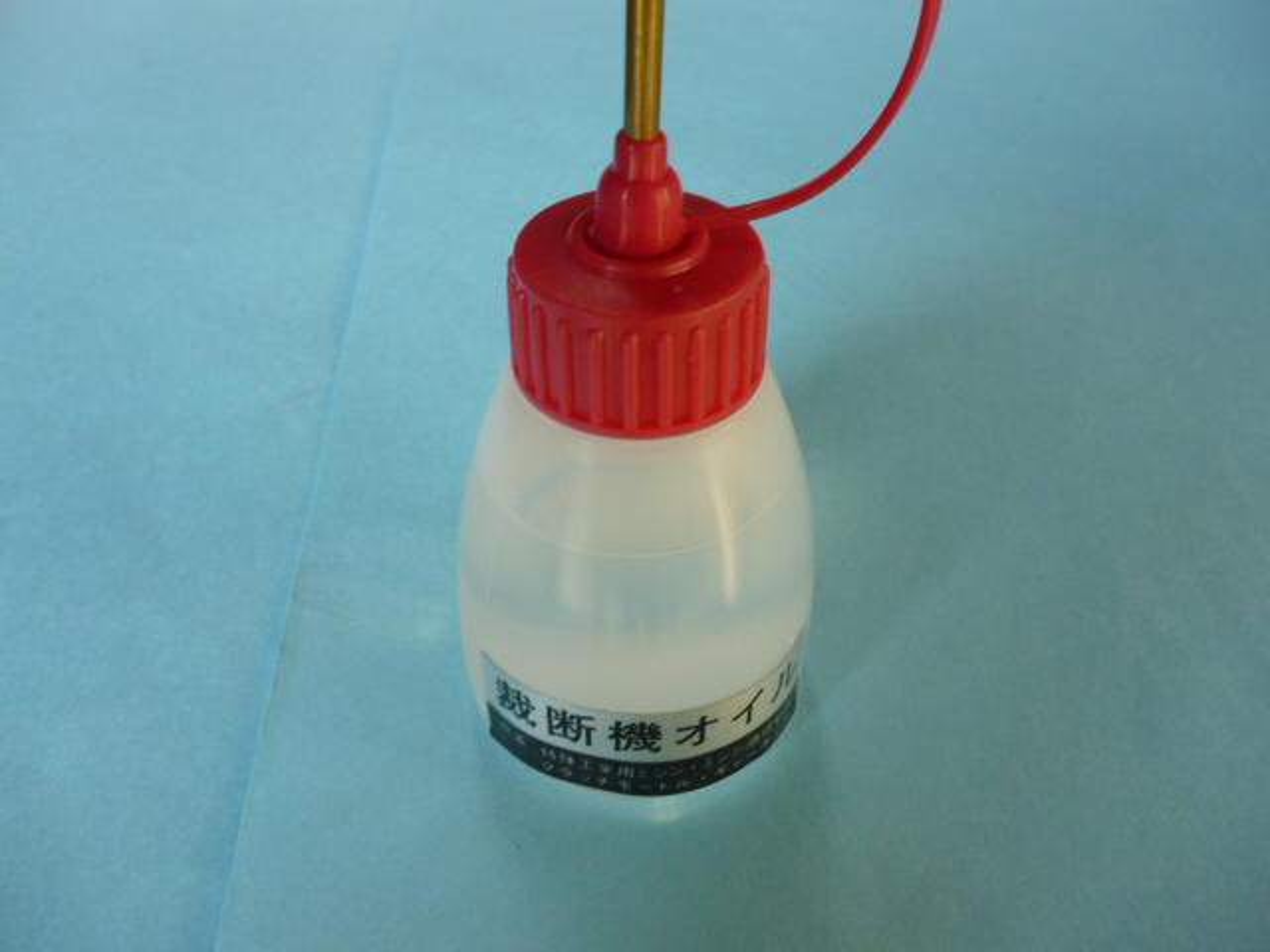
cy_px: 476
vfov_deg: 49.7
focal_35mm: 28
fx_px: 1027
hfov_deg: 63.4
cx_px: 635
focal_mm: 5
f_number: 3.1
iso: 200
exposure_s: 1/60
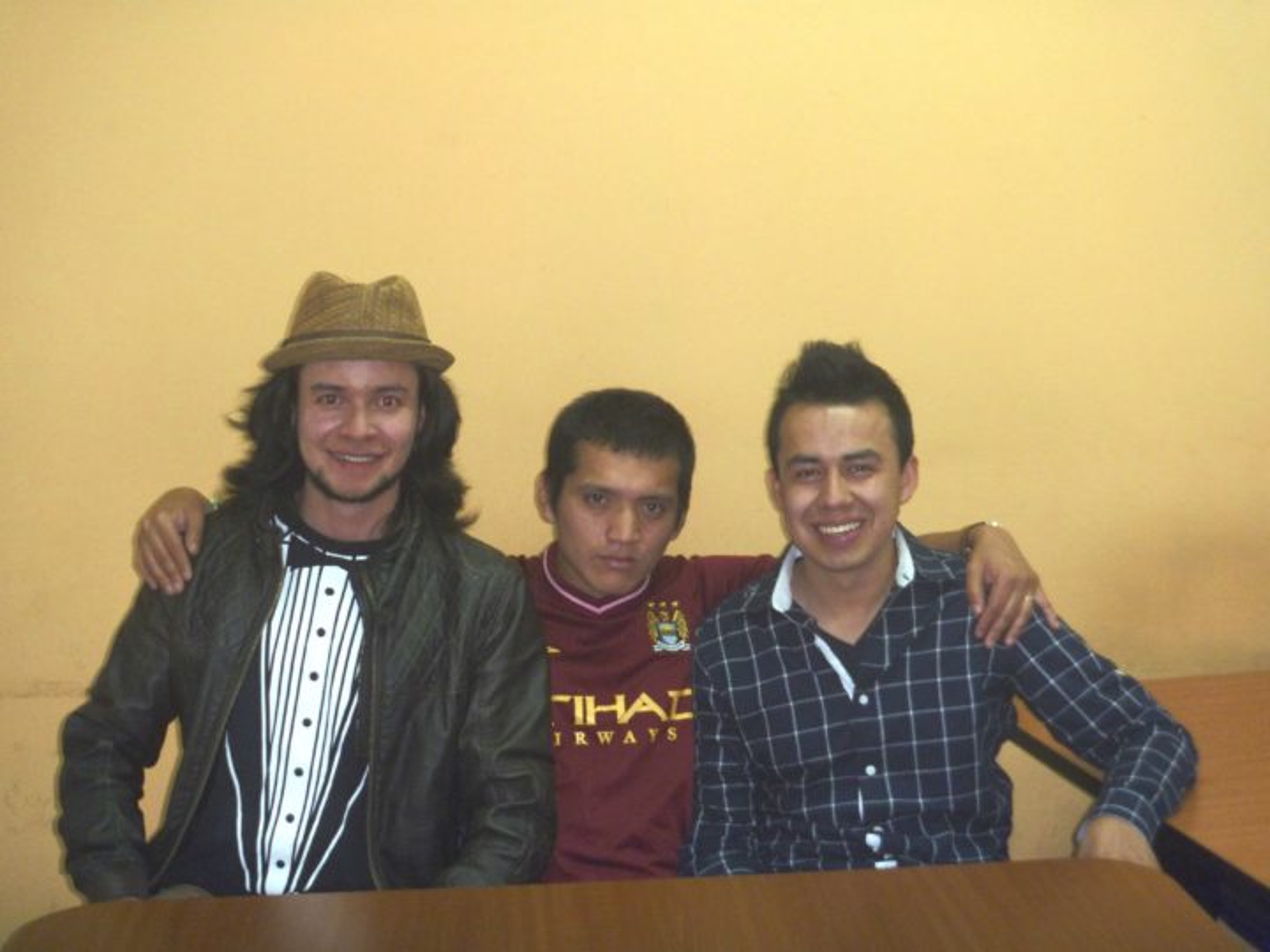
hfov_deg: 33.2
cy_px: 476
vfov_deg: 25.2
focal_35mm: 58
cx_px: 635
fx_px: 2128
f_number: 3.9
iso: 100
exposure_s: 1/40
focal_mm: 10.3
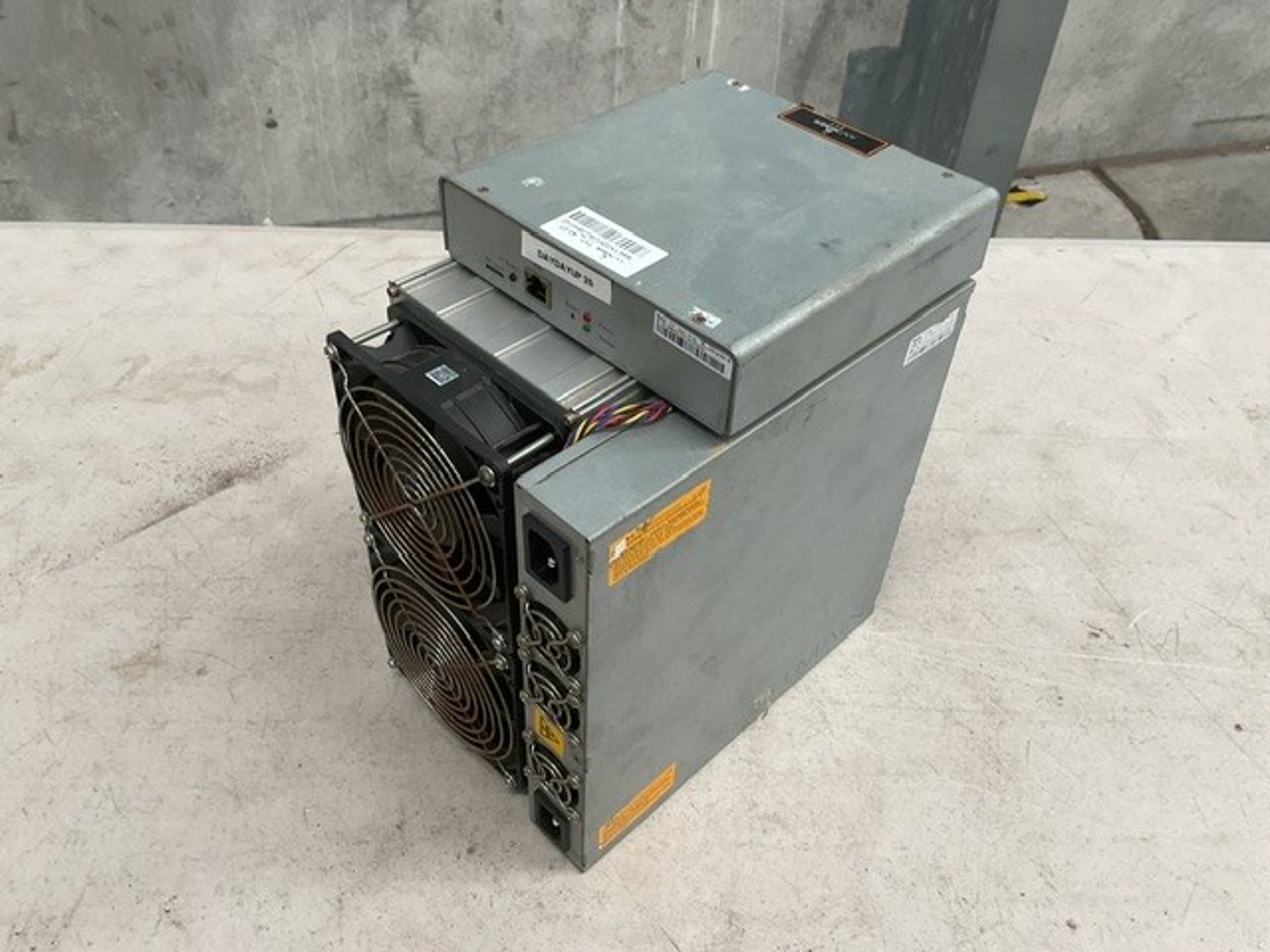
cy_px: 476
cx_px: 635
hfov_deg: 61.7
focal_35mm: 29
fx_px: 1064
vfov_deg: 48.2
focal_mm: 3
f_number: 1.8
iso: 50
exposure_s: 1/50
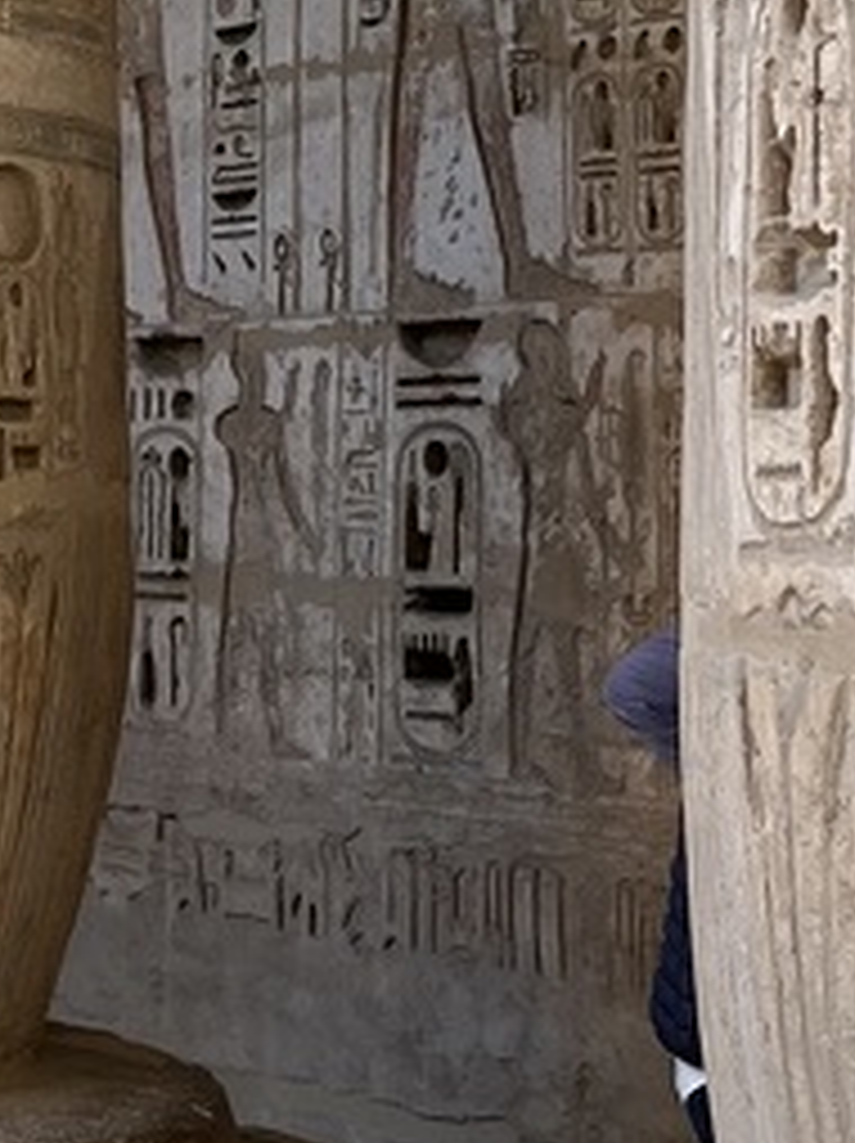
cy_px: -320
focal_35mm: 105
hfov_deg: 13.9
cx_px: 72
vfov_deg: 17.6
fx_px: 3464
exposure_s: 1/487
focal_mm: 5.1
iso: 50
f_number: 1.6
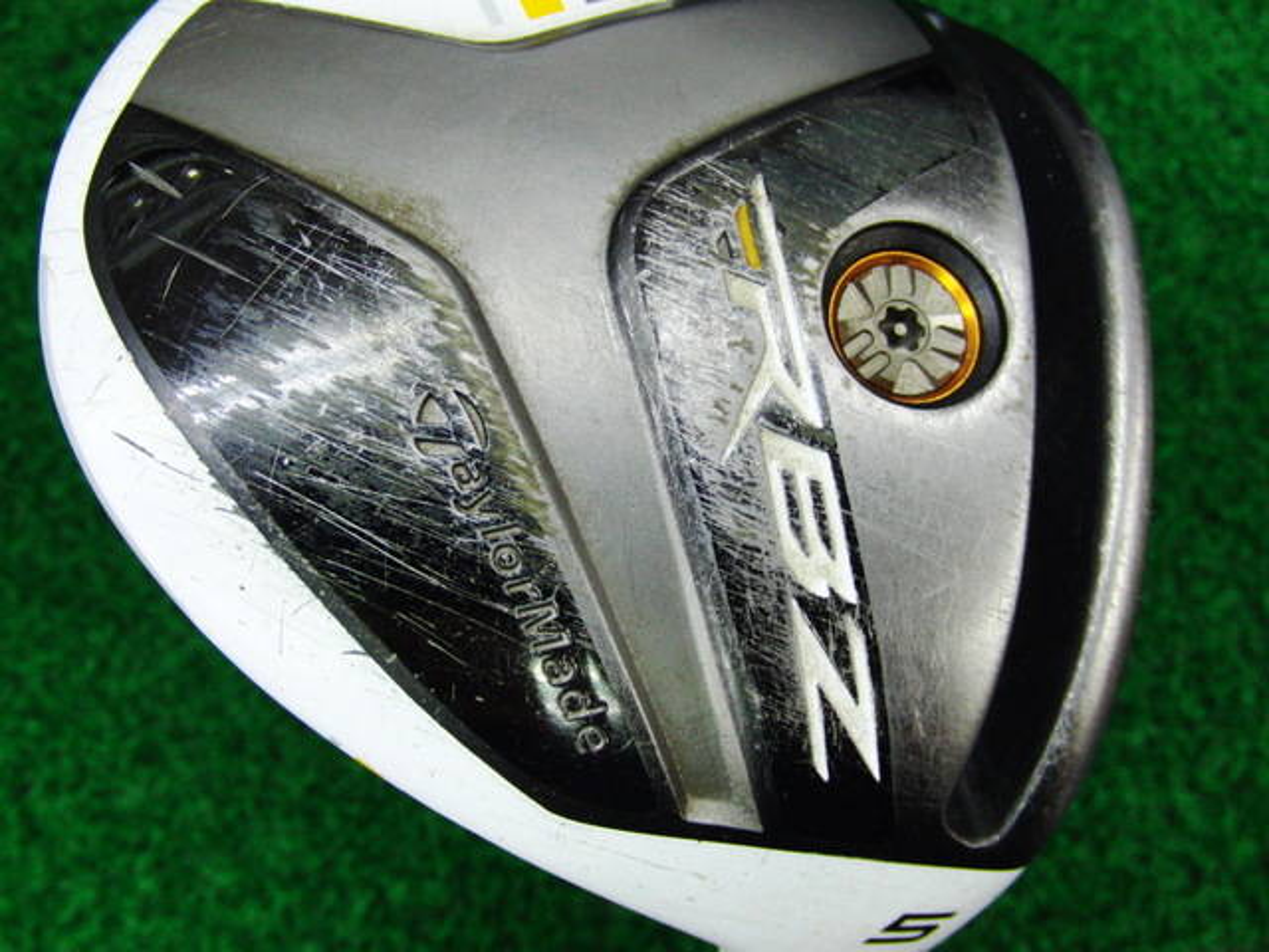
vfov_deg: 38.7
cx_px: 634
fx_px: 1356
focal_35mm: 37
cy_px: 476
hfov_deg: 50.1
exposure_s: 1/80
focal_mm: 6.42
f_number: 3.6
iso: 400
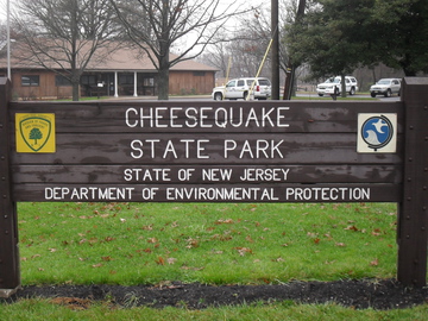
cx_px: 214
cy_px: 160
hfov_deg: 33.8
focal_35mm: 57
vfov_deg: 25.7
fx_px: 705
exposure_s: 1/60
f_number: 4.3
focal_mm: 10.1
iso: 160
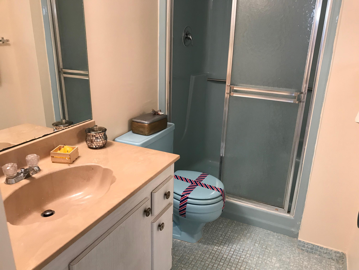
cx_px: 180
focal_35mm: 28
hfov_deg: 63.4
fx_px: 290
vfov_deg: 49.7
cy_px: 135
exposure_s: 1/24
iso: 40
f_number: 1.8
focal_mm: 3.99
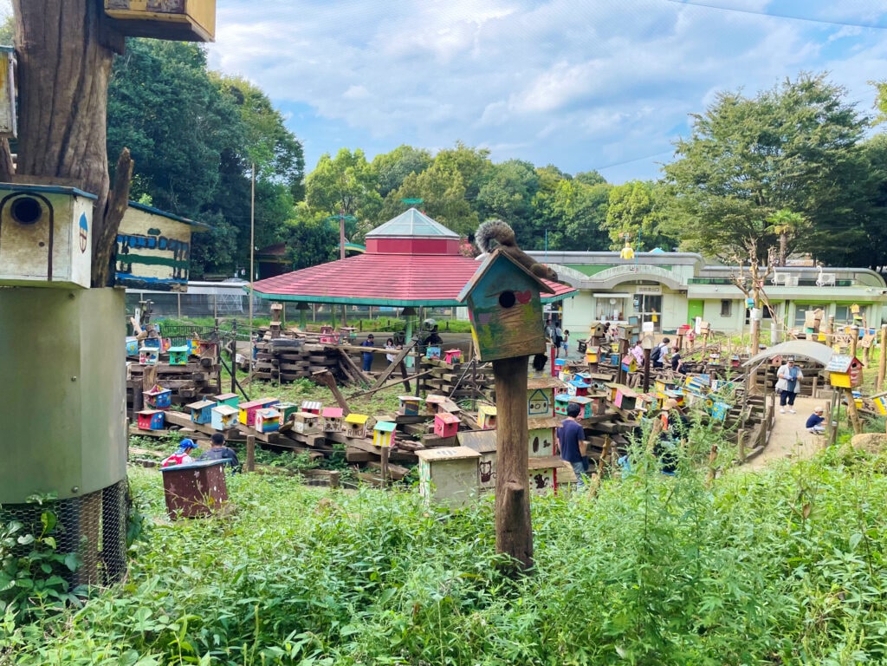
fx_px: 666
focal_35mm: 26
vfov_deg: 53.1
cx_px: 444
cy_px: 333
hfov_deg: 67.3
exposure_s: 1/769
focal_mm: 4.2
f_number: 1.6
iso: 32
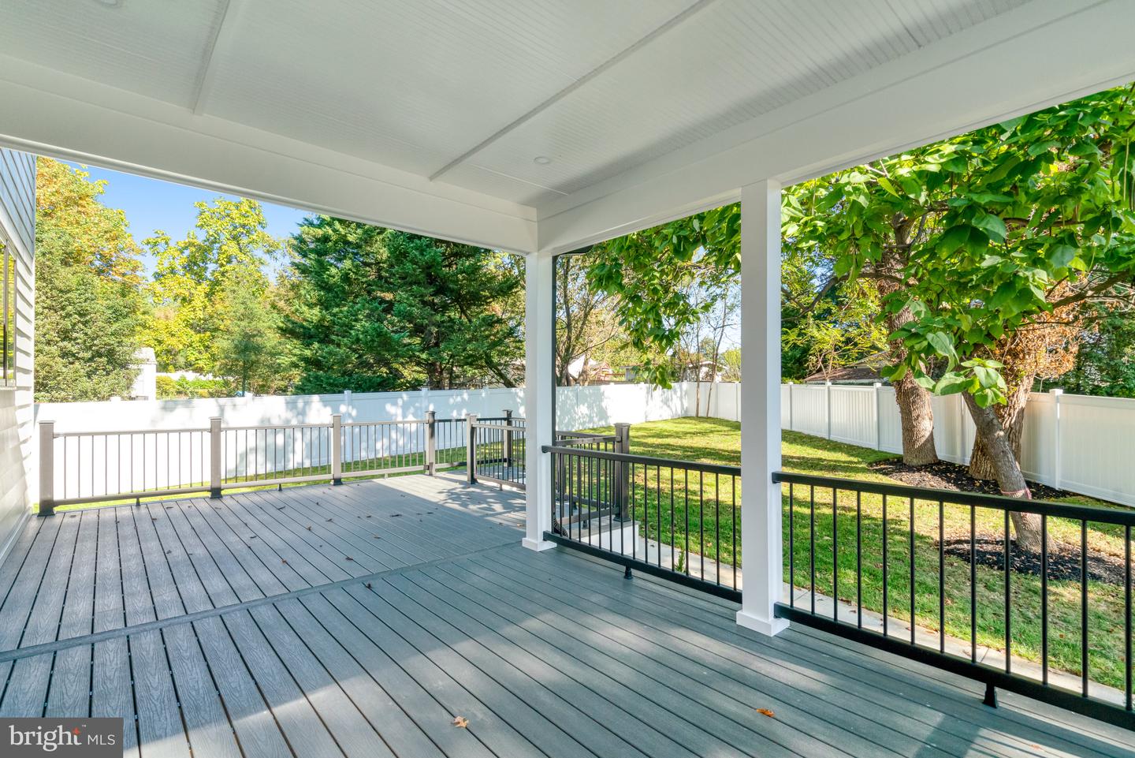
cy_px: 379
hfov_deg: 96.7
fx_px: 505
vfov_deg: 73.8
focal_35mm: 16
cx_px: 568
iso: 1250
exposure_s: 1/640
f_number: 8
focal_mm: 16
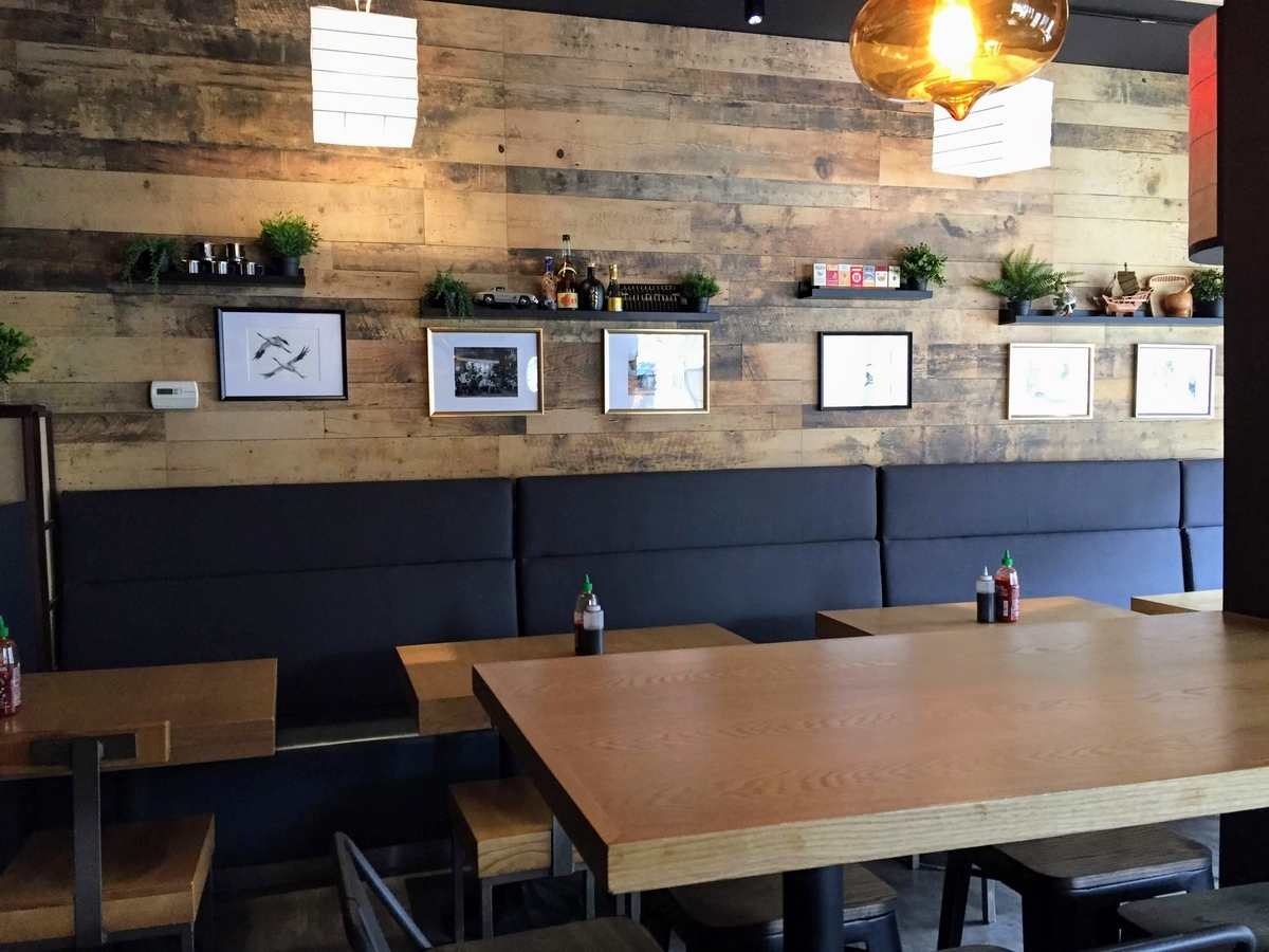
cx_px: 634
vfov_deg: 48.2
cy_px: 476
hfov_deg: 61.7
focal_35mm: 29
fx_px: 1063
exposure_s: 1/30
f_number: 2.2
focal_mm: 4.15
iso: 125
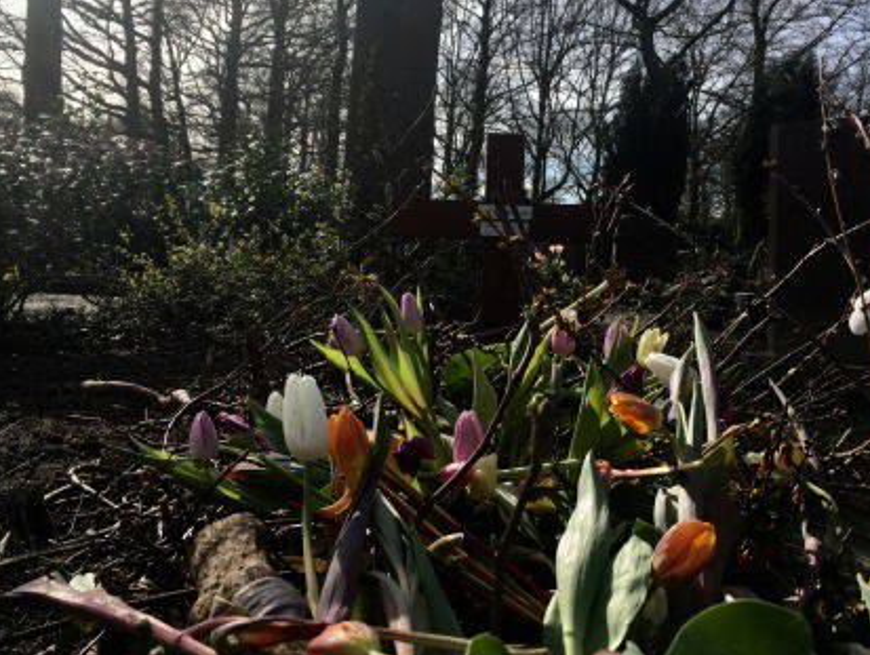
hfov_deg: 52.5
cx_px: 470
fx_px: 881
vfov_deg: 40.8
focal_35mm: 35
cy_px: 311
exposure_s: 1/761
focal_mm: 4.15
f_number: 2.2
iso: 25
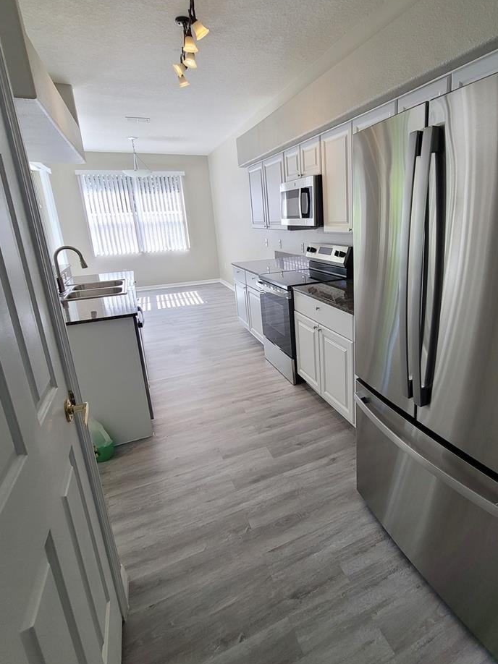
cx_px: 320
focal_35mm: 17
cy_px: 309
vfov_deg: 90.9
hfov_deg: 73.1
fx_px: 326
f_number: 2.2
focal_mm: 2.2
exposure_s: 1/120
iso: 80
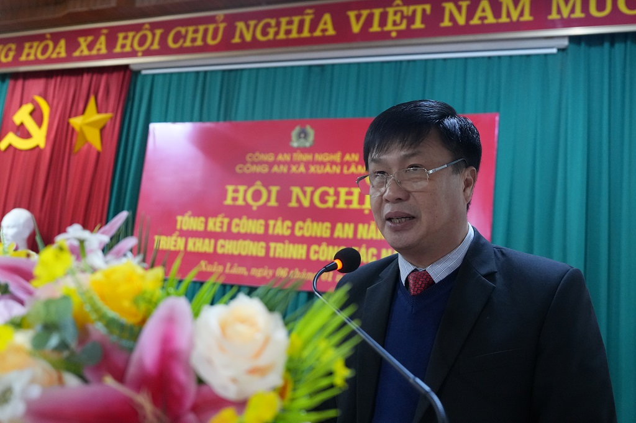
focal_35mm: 36
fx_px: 636
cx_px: 318
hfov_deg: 53.1
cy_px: 212
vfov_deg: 36.8
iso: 3200
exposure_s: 1/125
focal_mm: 24
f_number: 2.8
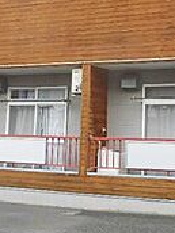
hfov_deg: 21.8
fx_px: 452
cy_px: 64
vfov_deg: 28.6
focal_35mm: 67
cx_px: 125
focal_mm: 4.3
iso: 100
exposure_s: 1/250
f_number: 3.1
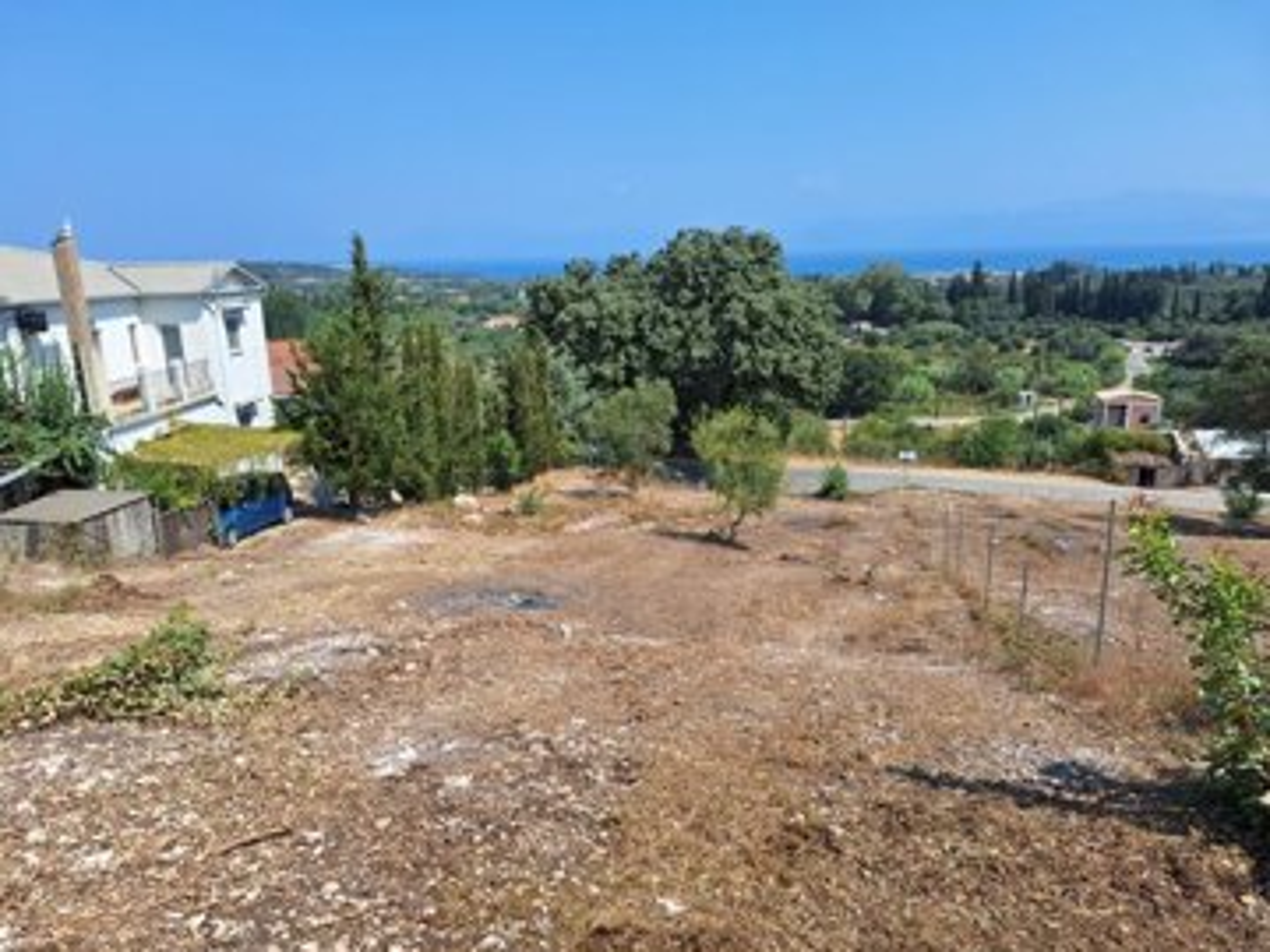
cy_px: 476
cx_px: 635
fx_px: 844
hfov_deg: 73.9
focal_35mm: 23
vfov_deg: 58.9
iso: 40
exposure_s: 1/2488
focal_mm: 5.54
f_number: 1.8
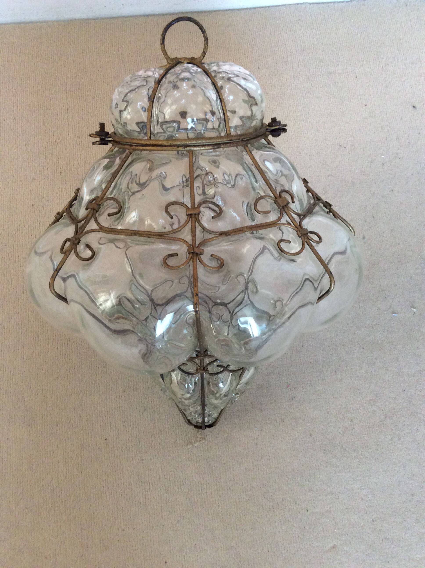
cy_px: 284
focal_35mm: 32
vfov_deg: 56.9
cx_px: 212
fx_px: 525
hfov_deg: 44.1
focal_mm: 3.3
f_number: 2.4
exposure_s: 1/25
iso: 200
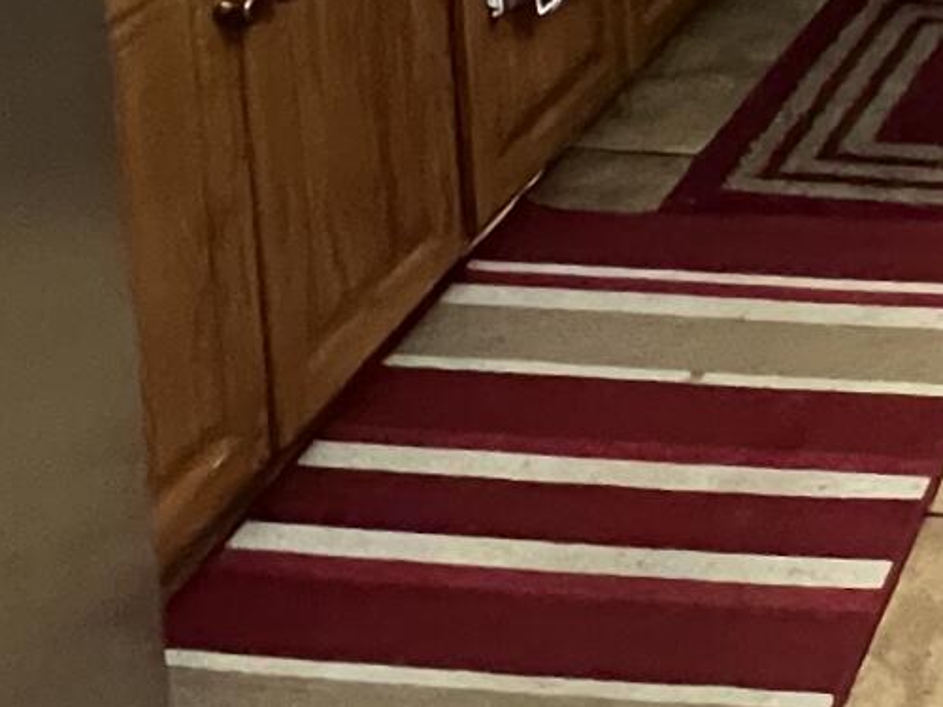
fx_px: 2125
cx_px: 1316
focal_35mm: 78
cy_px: -573
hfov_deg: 21.8
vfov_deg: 16.0
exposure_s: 1/60
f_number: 1.8
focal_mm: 1.57
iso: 800
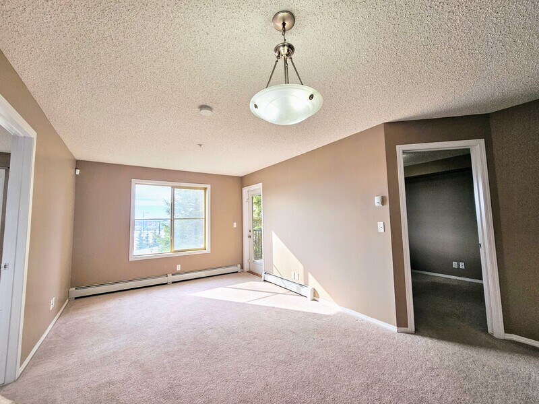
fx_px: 202
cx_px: 270
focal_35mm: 13
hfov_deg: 106.2
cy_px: 202
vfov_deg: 89.9
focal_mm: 2.2
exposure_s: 1/202
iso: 50
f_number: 2.2
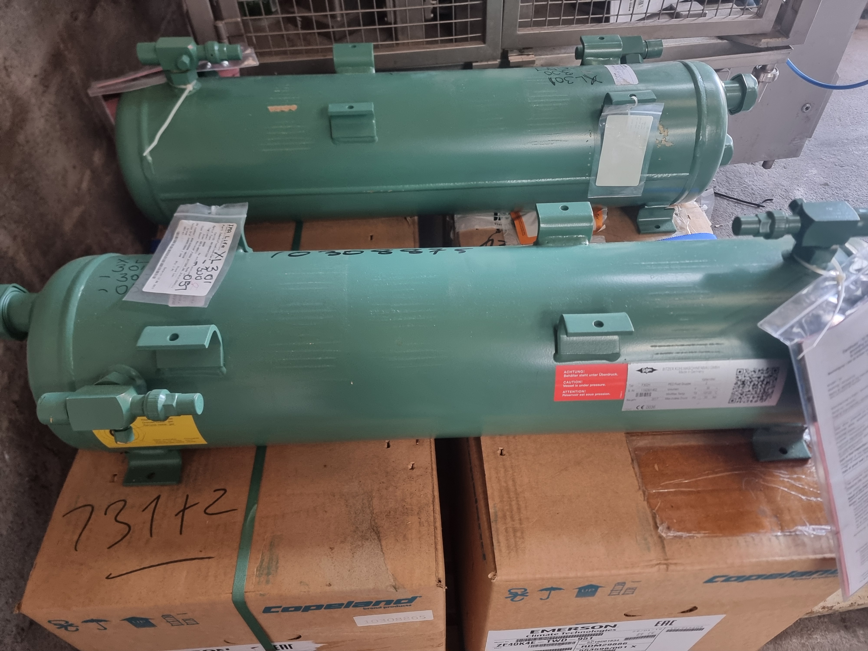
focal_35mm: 24
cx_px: 434
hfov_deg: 71.6
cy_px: 326
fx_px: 602
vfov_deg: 56.8
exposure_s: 1/33
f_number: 1.8
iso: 640
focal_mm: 6.7
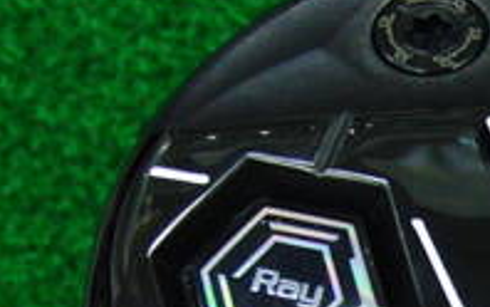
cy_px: 443
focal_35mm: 127
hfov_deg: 15.8
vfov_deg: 10.0
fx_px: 1697
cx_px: 591
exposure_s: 1/60
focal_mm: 6.42
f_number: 3.6
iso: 400
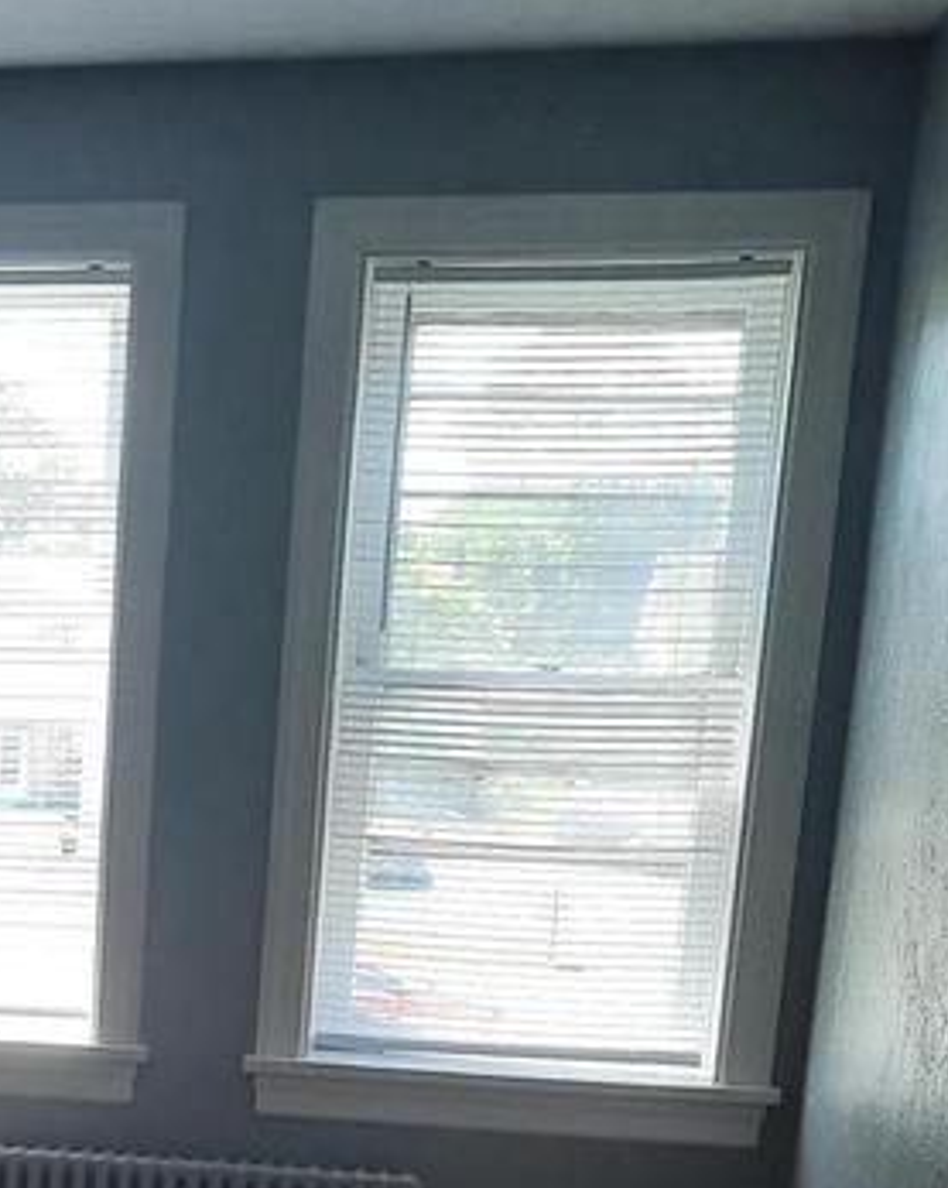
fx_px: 2669
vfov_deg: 23.7
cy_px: 1260
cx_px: -229
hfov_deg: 18.9
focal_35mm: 76
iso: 40
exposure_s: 1/60
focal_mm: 4.6
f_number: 2
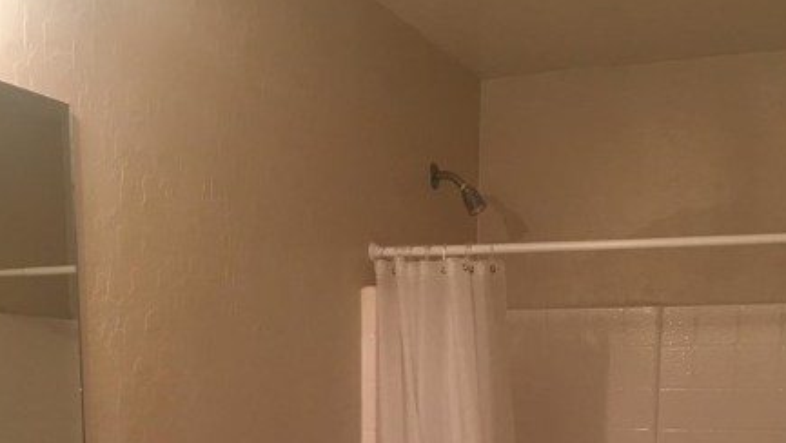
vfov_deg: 19.6
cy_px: 592
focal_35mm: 56
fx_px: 1168
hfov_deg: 37.2
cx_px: 390
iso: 50
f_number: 2.2
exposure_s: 1/30
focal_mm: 4.15
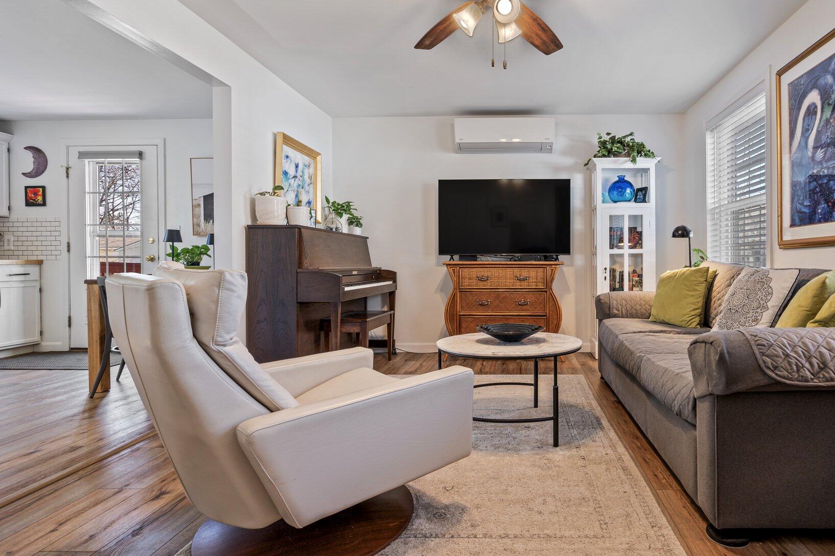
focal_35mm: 20
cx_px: 506
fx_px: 464
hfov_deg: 82.8
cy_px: 257
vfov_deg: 61.9
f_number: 10
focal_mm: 16
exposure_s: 1
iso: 100
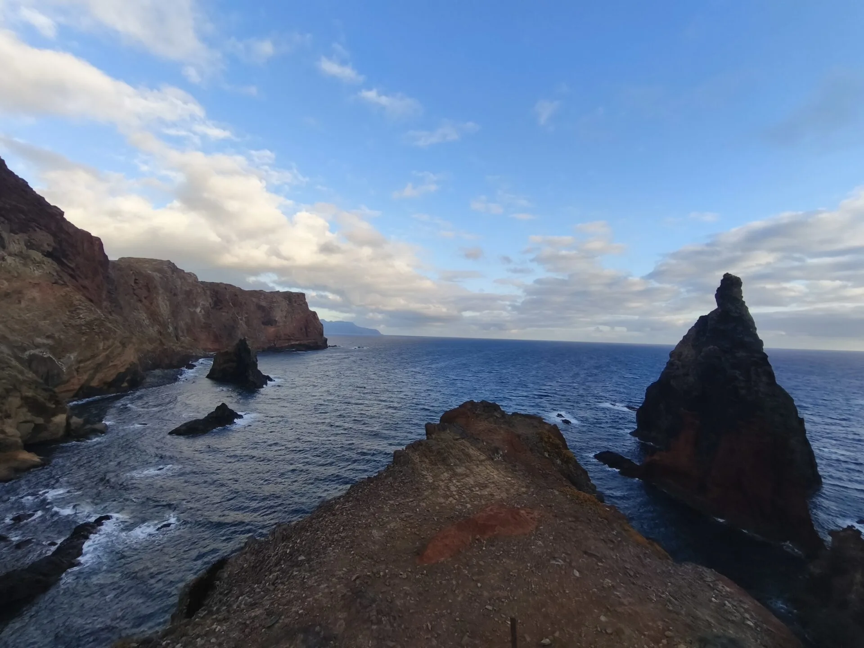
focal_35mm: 15
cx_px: 432
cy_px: 324
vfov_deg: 81.7
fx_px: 374
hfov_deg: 98.2
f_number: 2.2
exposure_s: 1/567
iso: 50
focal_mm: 1.91
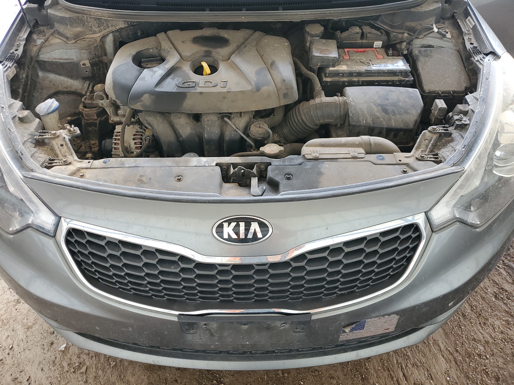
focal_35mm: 26
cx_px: 257
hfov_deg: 67.3
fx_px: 386
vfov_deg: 53.1
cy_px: 192
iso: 75
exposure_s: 1/60.2
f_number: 1.5
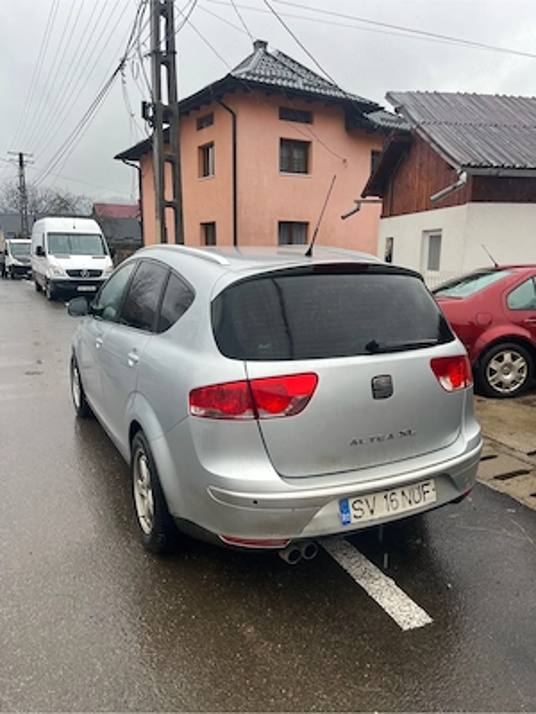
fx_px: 537
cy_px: 357
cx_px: 268
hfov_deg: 53.1
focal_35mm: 26
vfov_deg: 67.3
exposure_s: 1/413
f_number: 1.6
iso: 50
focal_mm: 5.1
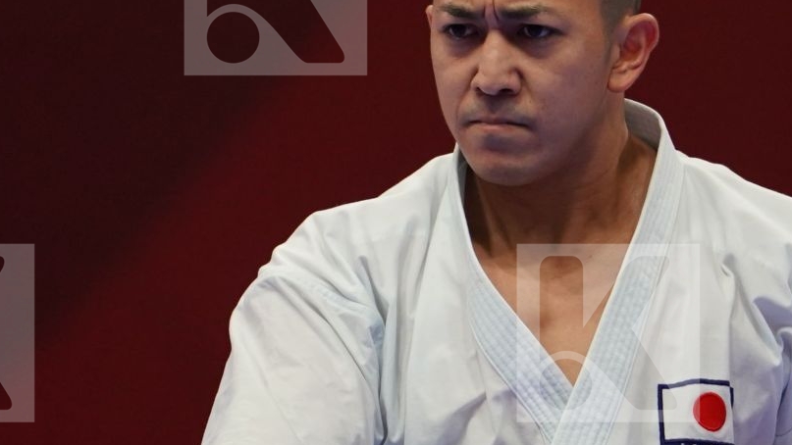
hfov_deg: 2.2
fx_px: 20602
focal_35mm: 981
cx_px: 276
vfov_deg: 1.2
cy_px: 333
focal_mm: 280
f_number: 4
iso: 1250
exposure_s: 1/500
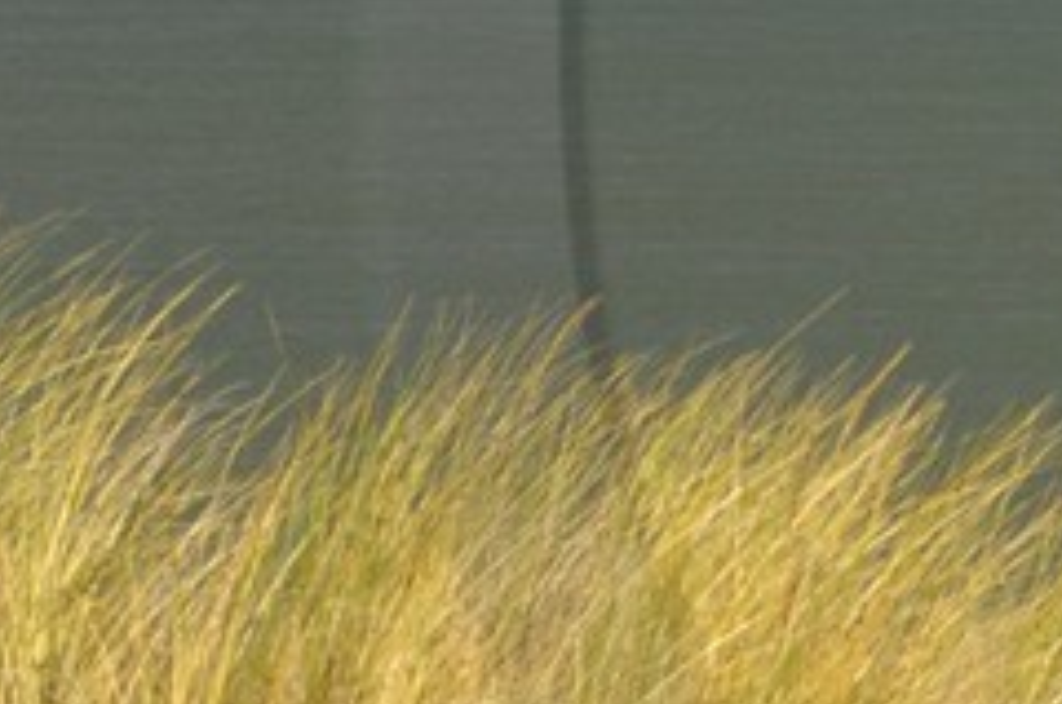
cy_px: 44
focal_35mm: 350
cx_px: 2182
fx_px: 10314
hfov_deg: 5.7
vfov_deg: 3.9
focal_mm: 35
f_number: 7.6
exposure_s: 1/160
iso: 100
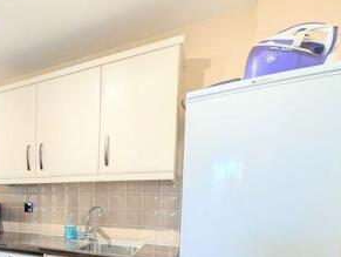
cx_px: 26
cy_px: 219
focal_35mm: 24
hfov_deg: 59.4
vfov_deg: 51.9
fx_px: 237
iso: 94
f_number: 1.7
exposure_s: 1/75.7
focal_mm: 2.02
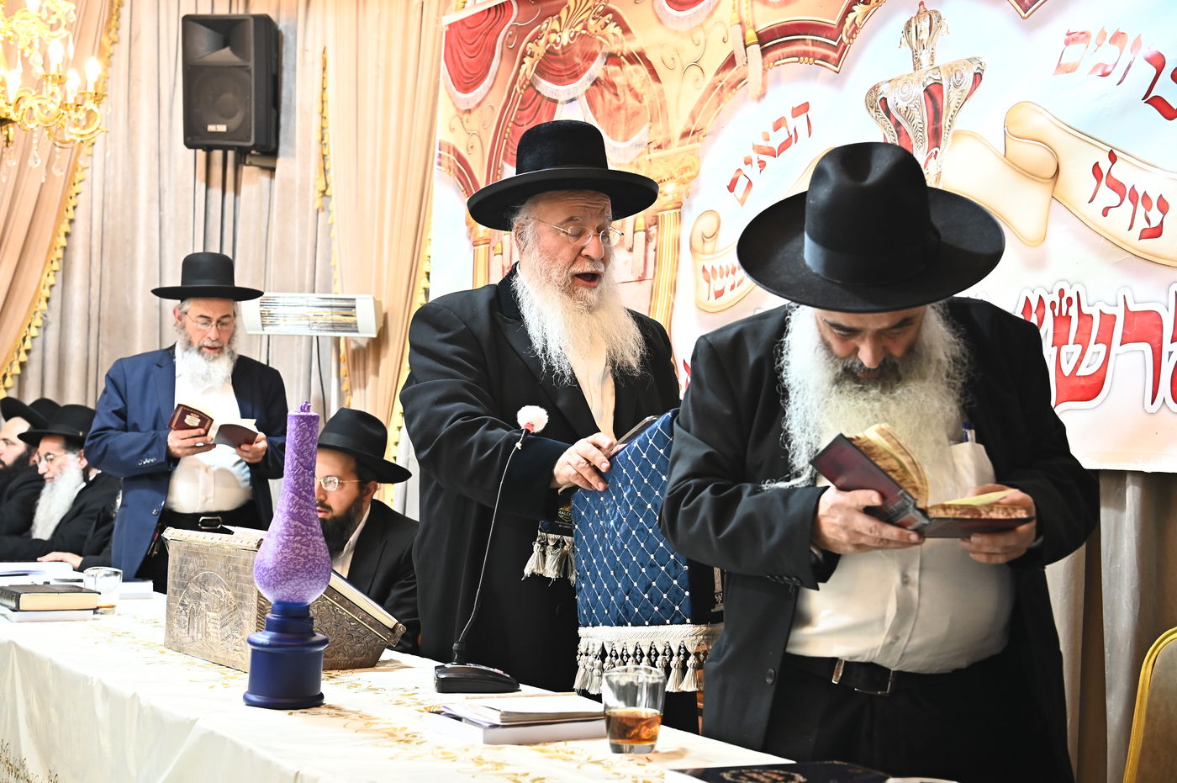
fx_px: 1633
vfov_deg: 26.9
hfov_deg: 39.6
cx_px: 588
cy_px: 392
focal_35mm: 50
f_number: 5.6
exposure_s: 1/160
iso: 2500
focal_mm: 50
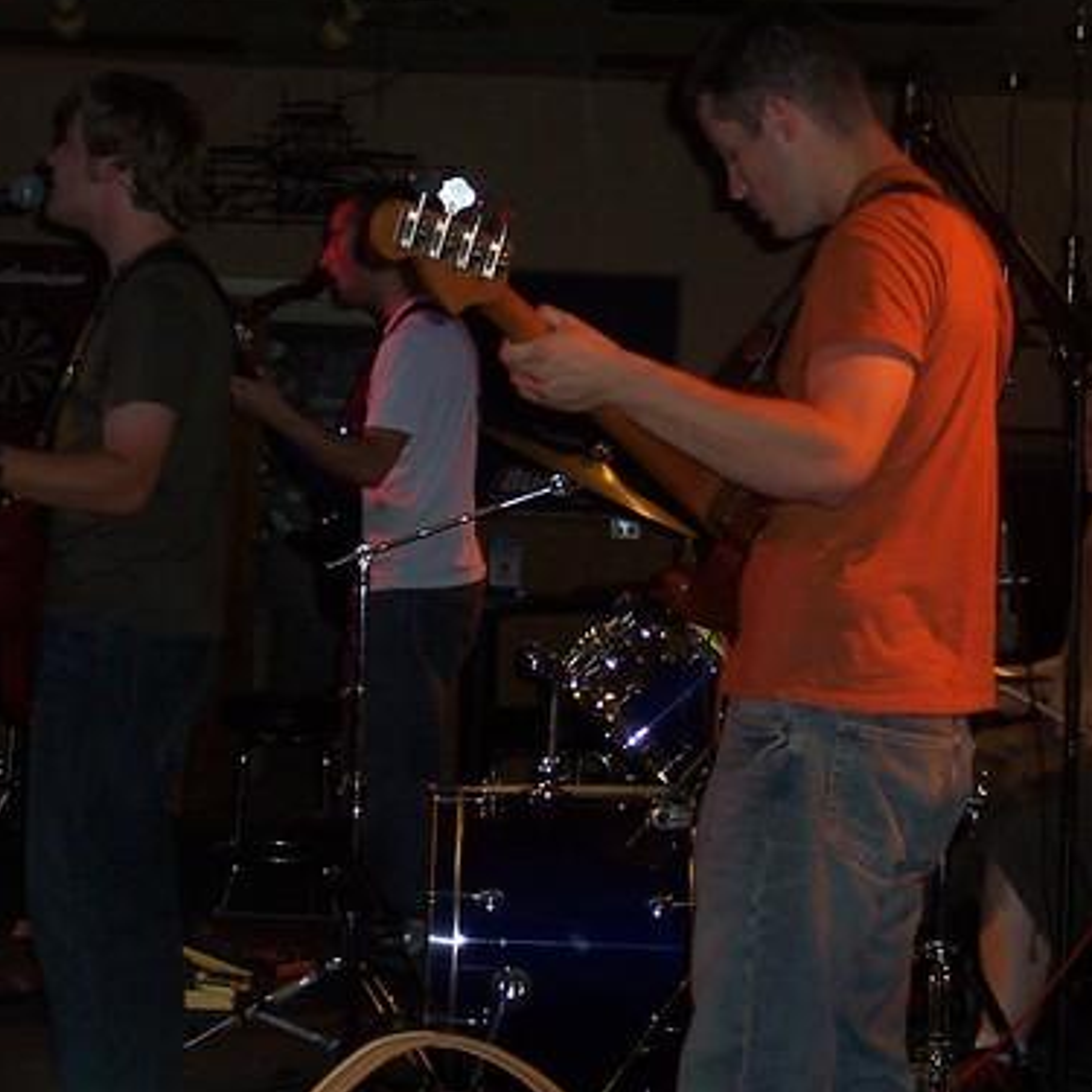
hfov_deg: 16.3
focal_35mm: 107
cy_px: 539
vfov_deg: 16.3
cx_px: 510
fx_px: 3819
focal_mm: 10.8
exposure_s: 1/90
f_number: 4
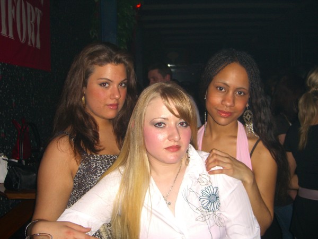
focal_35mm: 38
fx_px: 349
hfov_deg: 49.0
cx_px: 159
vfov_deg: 37.7
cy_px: 120
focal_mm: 7.9
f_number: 2.8
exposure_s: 1/60
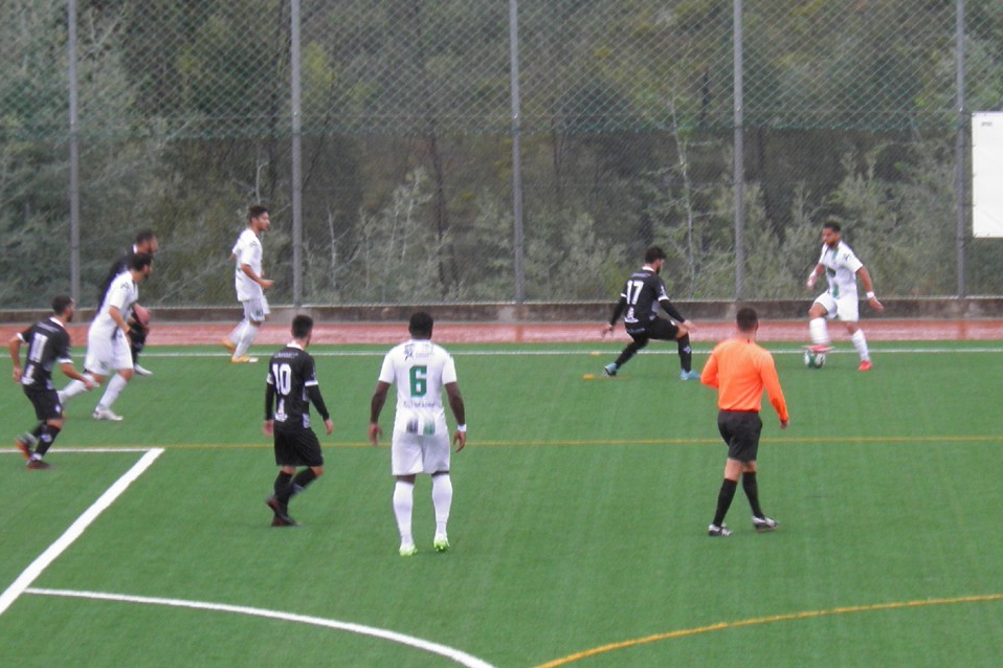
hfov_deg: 14.0
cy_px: 347
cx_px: 502
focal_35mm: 147
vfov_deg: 9.3
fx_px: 4094
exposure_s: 1/50
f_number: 4
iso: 100
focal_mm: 25.4
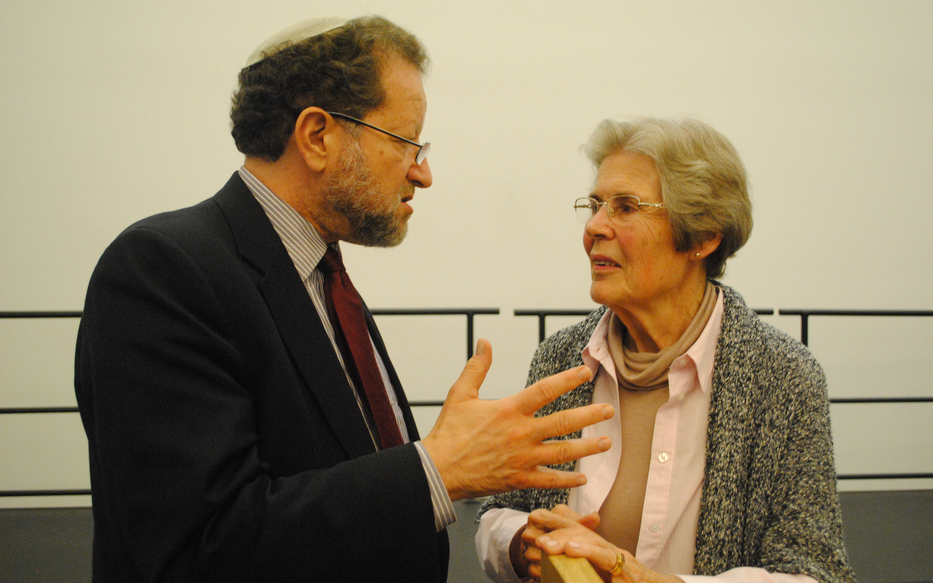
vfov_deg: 32.0
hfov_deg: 49.3
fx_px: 1017
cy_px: 292
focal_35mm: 40
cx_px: 469
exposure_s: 1/30
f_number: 4.2
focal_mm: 26
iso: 1400
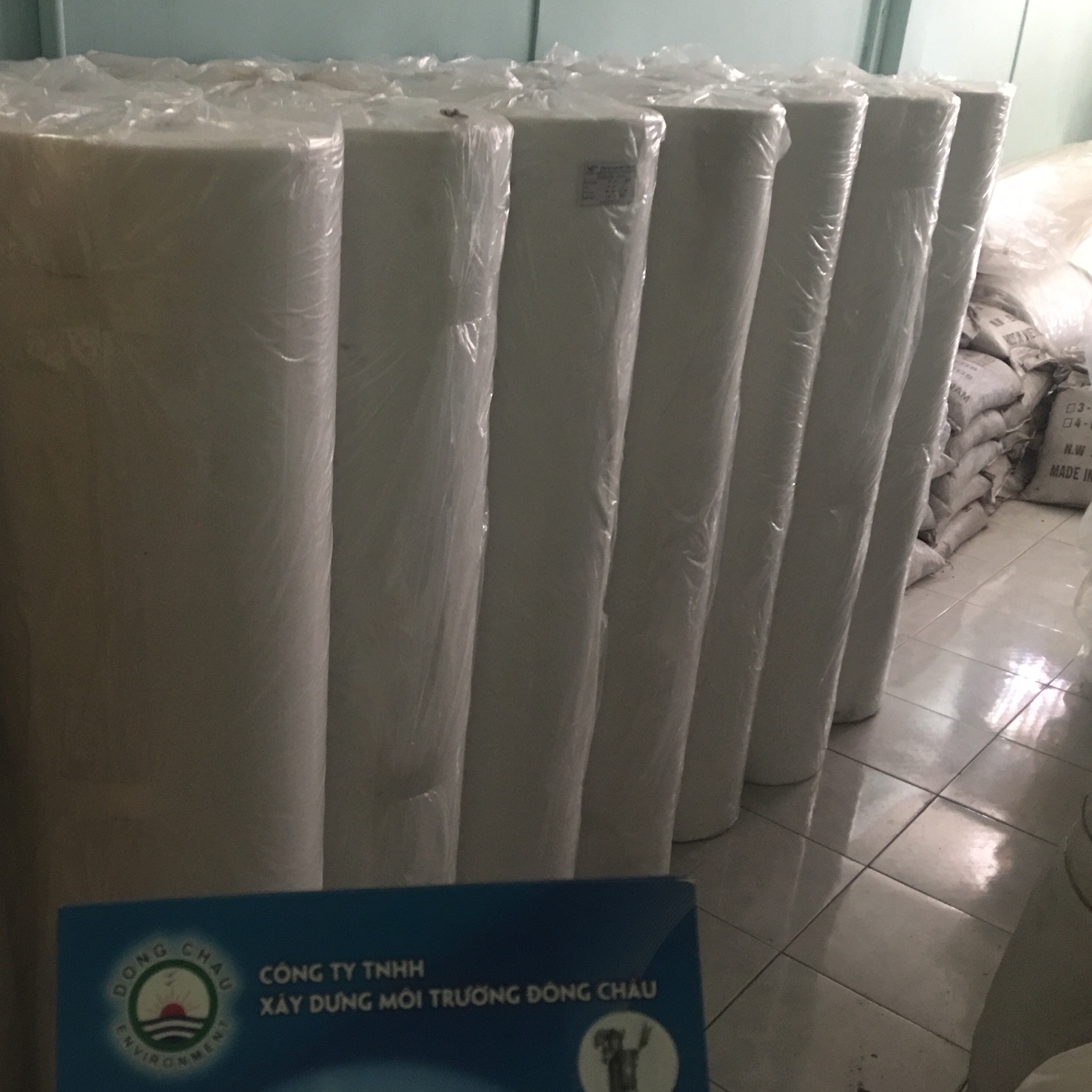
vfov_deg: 47.2
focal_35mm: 35
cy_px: 553
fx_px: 1249
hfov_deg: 46.9
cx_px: 428
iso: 125
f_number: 2.2
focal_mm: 4.15
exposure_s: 1/8
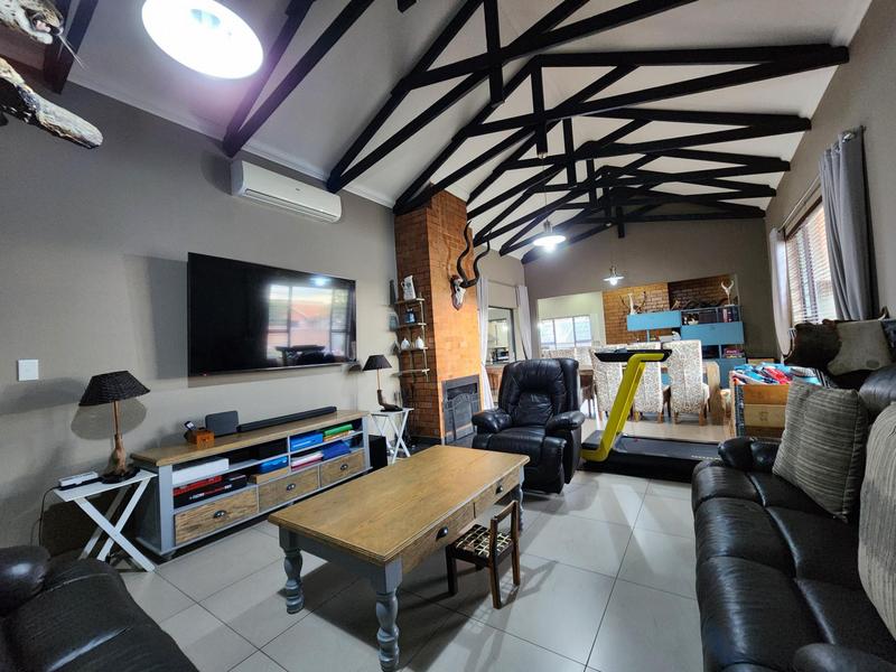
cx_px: 448
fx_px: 336
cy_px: 336
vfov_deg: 89.9
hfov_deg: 106.2
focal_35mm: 13
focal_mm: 2.2
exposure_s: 1/33.3
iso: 640
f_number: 2.2
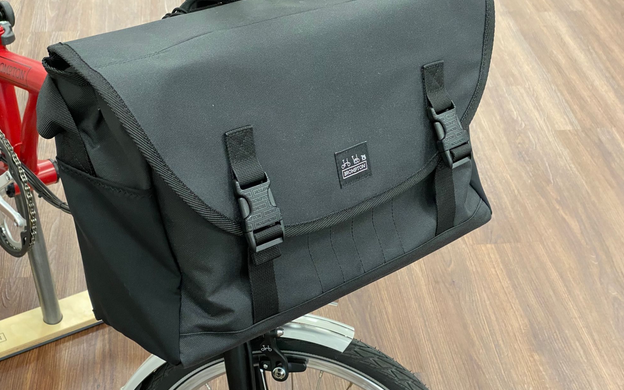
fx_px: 952
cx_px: 309
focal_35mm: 56
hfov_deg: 36.3
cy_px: 176
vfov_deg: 23.1
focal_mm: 6
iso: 250
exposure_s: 1/50
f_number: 2
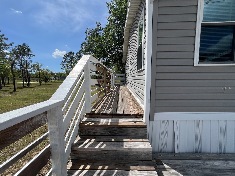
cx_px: 118
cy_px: 88
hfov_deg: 106.2
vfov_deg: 89.9
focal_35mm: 13
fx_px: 88
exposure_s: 1/2222
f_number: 1.8
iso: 32
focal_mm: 1.57
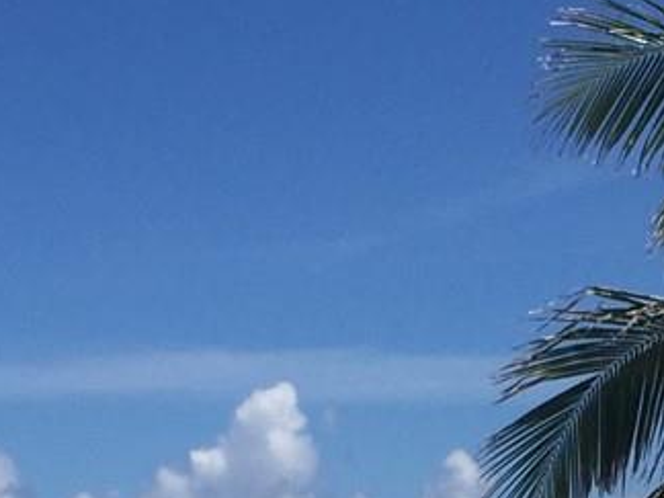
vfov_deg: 9.9
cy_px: 836
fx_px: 2743
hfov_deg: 13.6
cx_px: 676
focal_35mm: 143
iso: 32
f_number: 2.2
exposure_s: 1/3597
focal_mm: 4.15
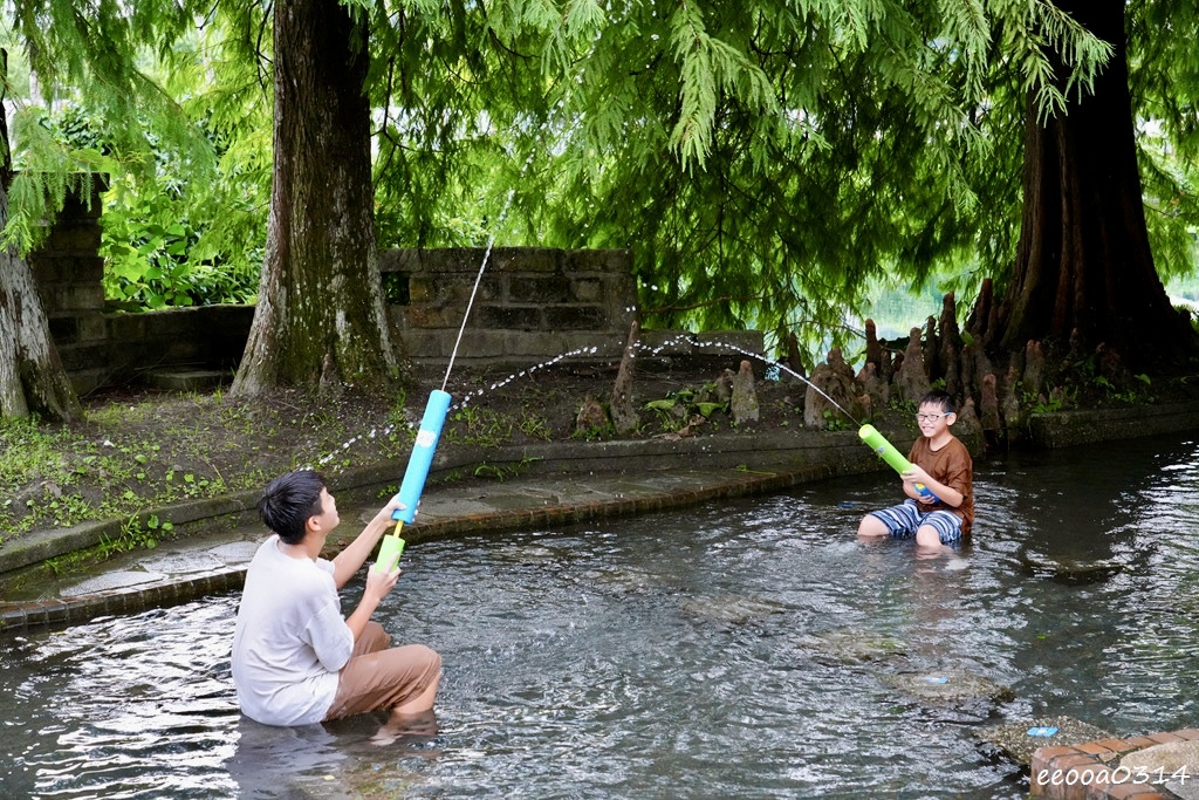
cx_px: 600
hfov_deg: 37.5
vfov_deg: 25.5
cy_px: 400
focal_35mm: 53
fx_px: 1765
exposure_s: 1/400
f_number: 8
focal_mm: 53
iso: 6400
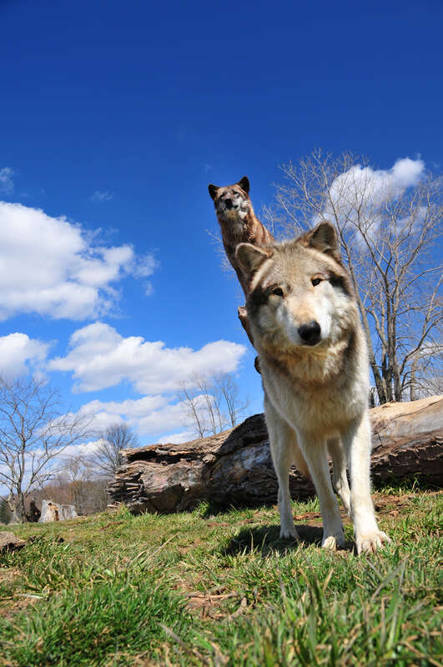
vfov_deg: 67.5
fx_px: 500
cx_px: 222
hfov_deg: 47.8
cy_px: 334
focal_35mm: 27
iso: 200
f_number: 8
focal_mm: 18
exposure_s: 1/160
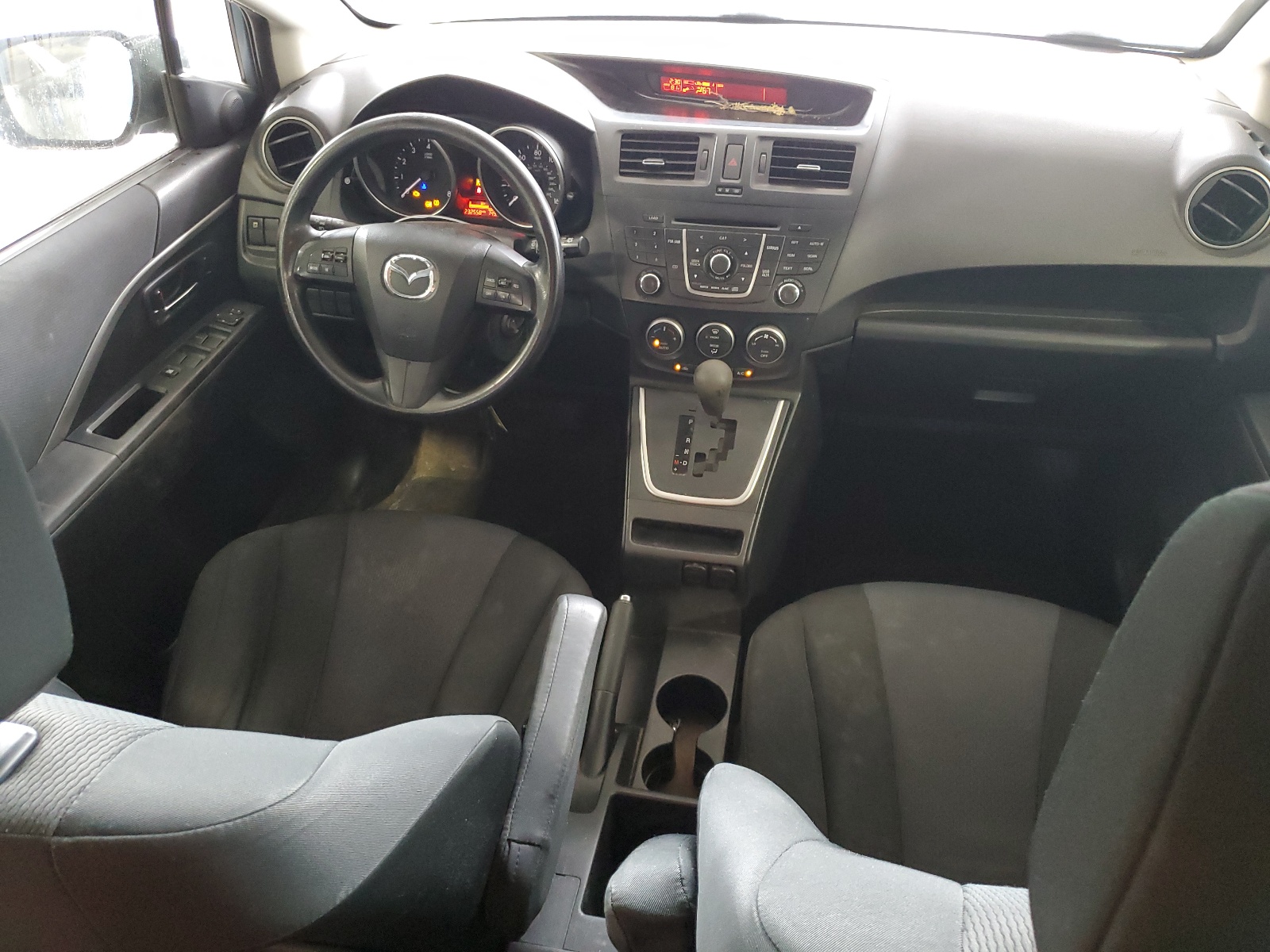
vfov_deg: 53.1
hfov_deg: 67.3
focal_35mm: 26
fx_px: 954
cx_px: 635
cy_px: 476
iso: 336
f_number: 1.5
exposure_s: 1/40
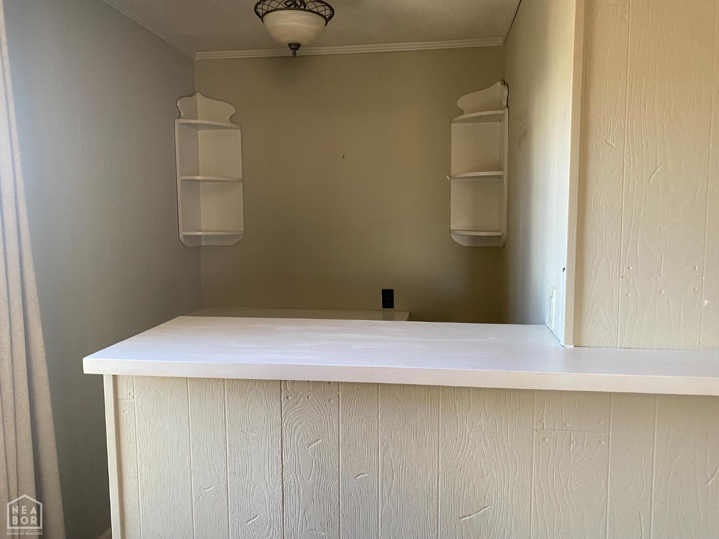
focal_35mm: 26
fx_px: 540
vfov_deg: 53.1
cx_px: 360
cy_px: 270
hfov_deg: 67.3
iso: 125
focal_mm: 4.25
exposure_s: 1/60
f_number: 1.8
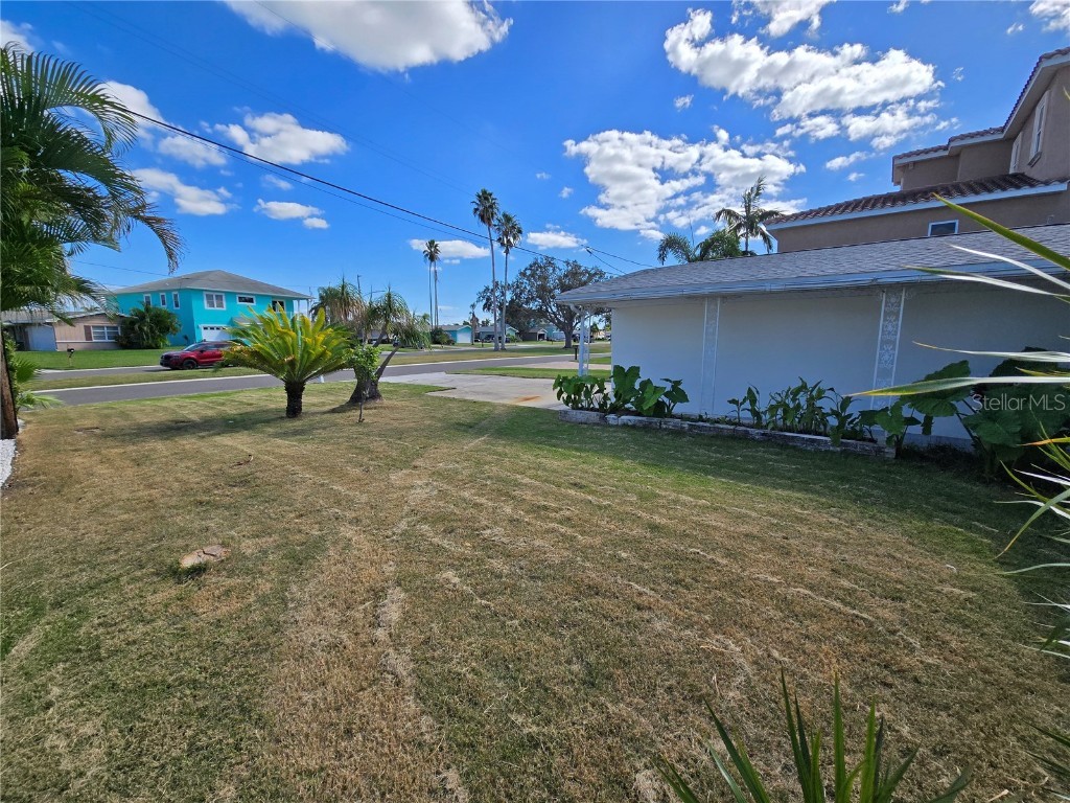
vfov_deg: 89.9
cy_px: 402
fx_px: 402
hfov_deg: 106.2
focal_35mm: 13
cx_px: 535
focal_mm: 2.2
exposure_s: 1/2490
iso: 50
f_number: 2.2
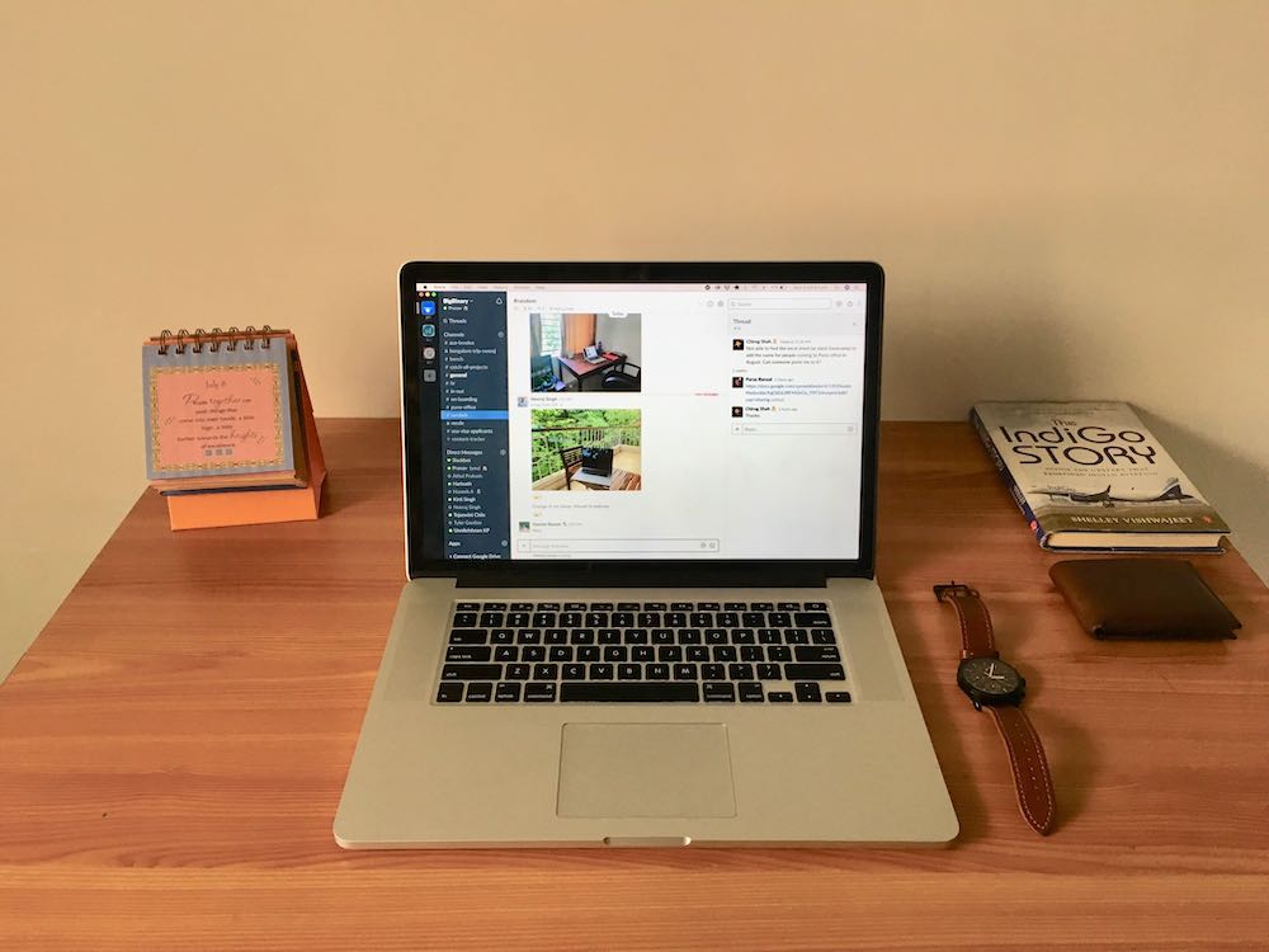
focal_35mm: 29
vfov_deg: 48.2
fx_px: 1063
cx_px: 634
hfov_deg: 61.7
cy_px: 476
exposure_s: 1/33
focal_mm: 4.15
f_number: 2.2
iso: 100
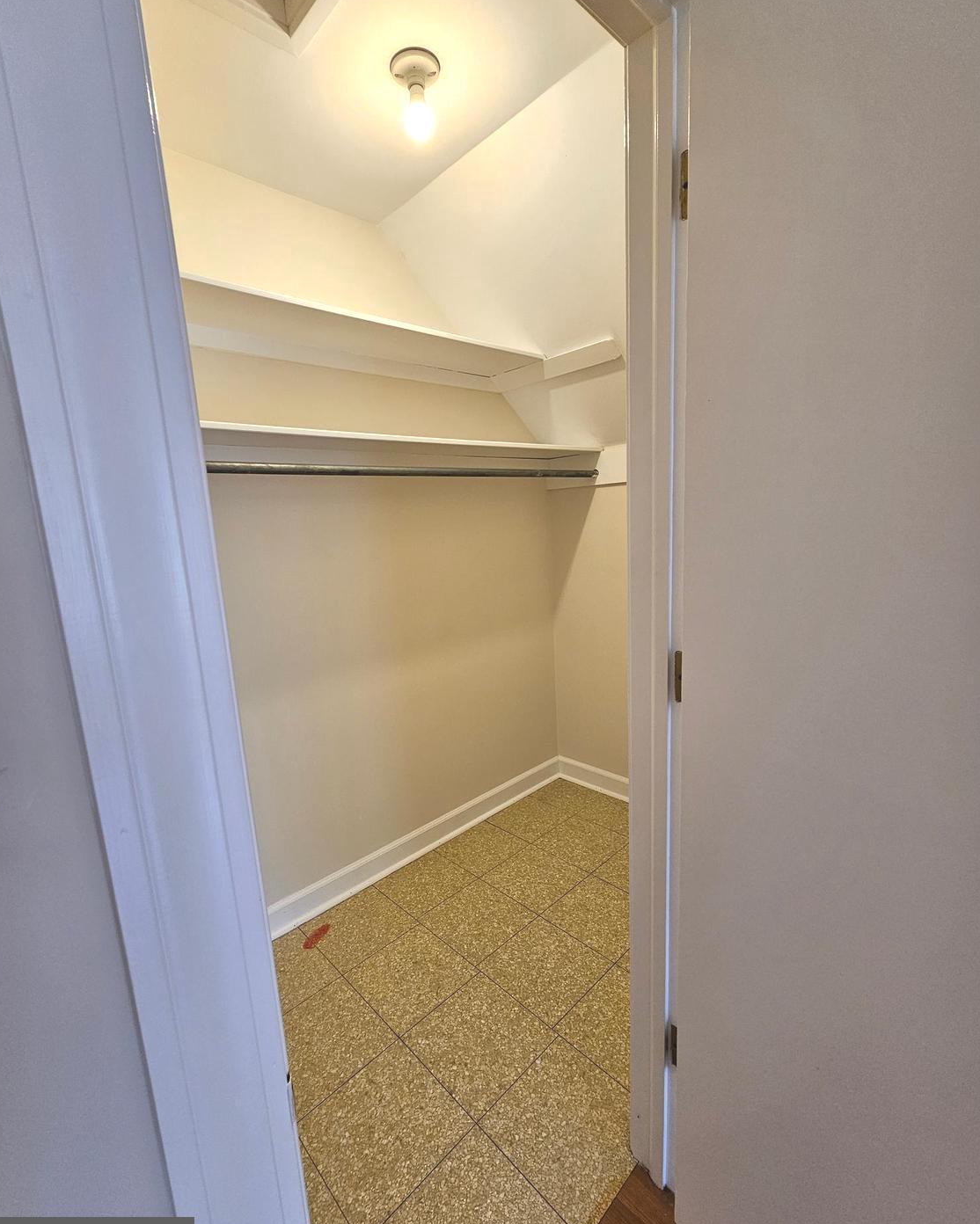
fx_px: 507
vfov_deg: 100.7
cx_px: 481
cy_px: 614
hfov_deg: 88.0
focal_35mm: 14
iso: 64
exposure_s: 1/60
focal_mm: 2.2
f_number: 2.2
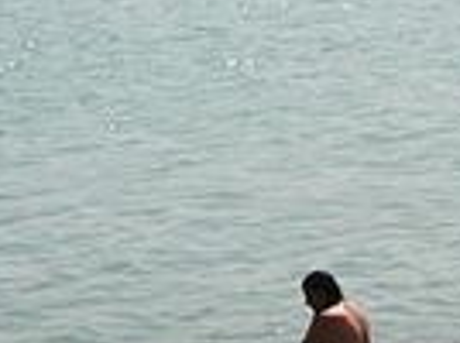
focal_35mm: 268
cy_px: -113
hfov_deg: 7.4
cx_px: 233
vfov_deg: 5.5
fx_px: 3555
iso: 50
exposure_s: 1/800
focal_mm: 5.8
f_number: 4.3
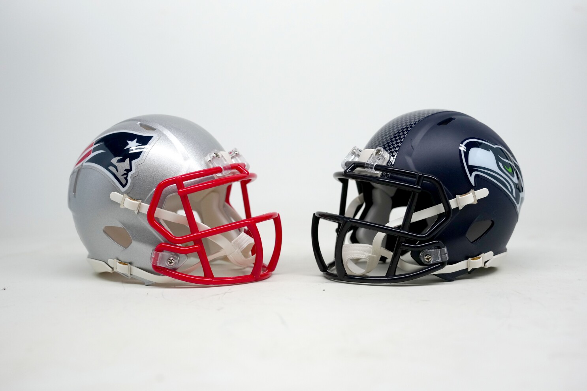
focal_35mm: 50
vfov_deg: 27.0
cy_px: 196
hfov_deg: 39.6
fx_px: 815
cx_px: 294
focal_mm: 50
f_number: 4.5
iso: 1000
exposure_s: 1/500
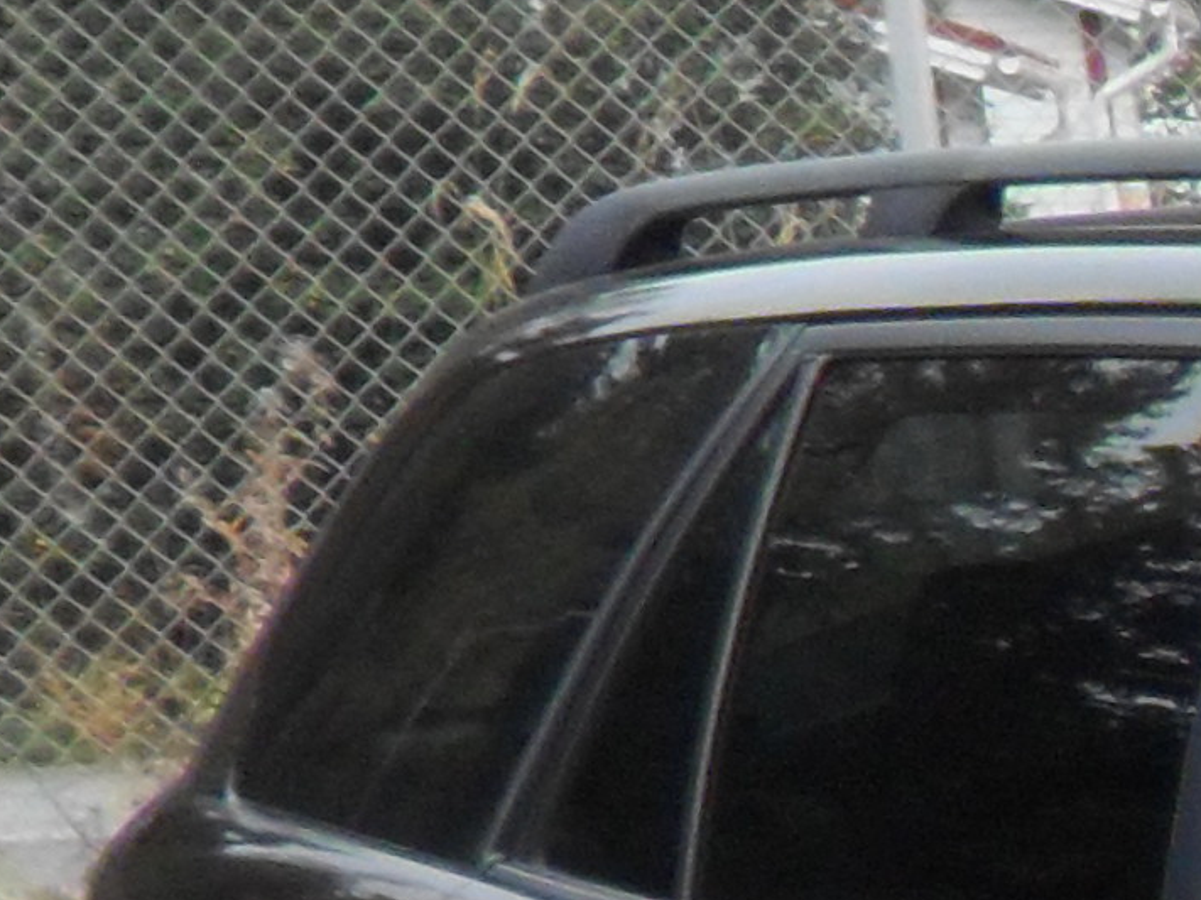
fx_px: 5689
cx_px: 3220
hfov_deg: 10.0
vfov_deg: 8.1
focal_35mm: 164
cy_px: 2457
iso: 80
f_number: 3.5
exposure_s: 1/180
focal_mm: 4.9
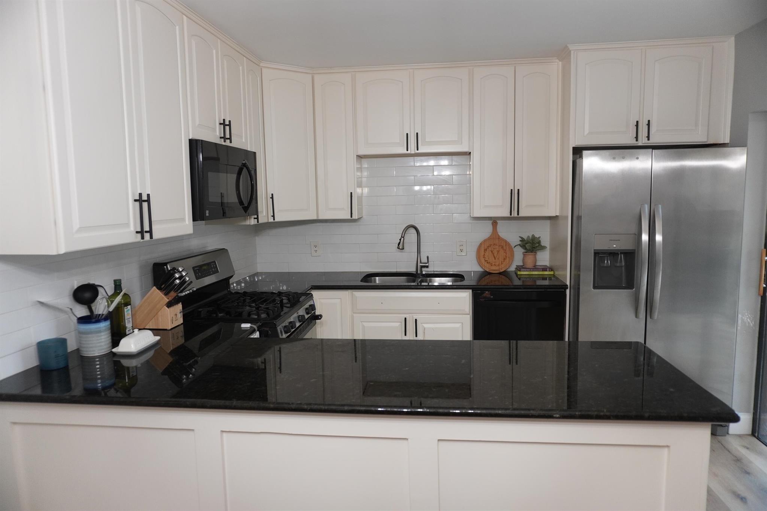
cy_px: 256
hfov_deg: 73.7
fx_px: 511
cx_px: 384
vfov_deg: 53.1
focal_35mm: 24
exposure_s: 1/30
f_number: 3.5
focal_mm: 16
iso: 640
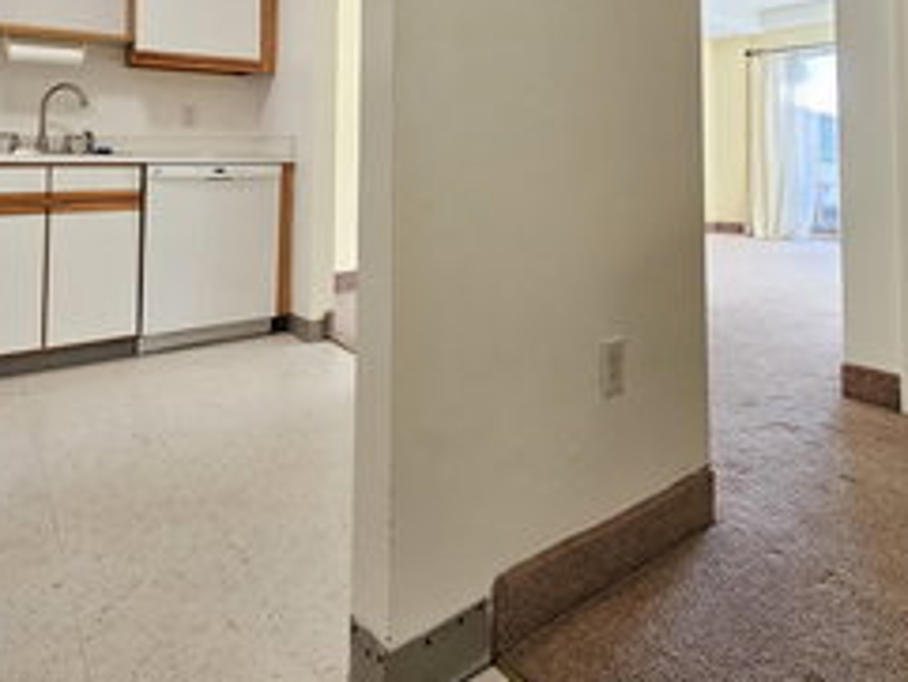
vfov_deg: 54.7
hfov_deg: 73.5
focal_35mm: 23
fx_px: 604
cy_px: 132
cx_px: 514
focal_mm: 2.2
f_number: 2.2
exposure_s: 1/60
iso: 160
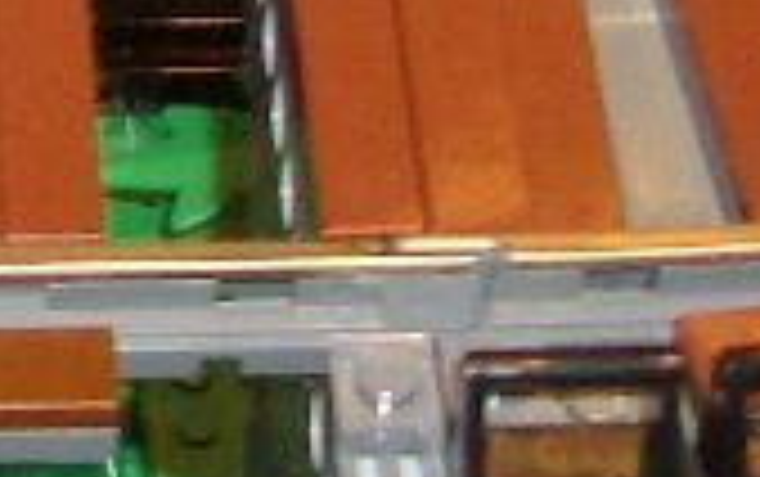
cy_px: -760
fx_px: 5245
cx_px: -225
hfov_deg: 8.2
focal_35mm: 253
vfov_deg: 5.0
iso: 100
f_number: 2.6
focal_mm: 5.8
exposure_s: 1/60
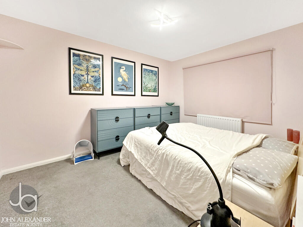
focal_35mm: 14
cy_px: 114
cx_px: 152
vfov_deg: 85.7
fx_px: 123
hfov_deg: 102.1
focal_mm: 2.22
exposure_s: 1/50
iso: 320
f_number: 2.2
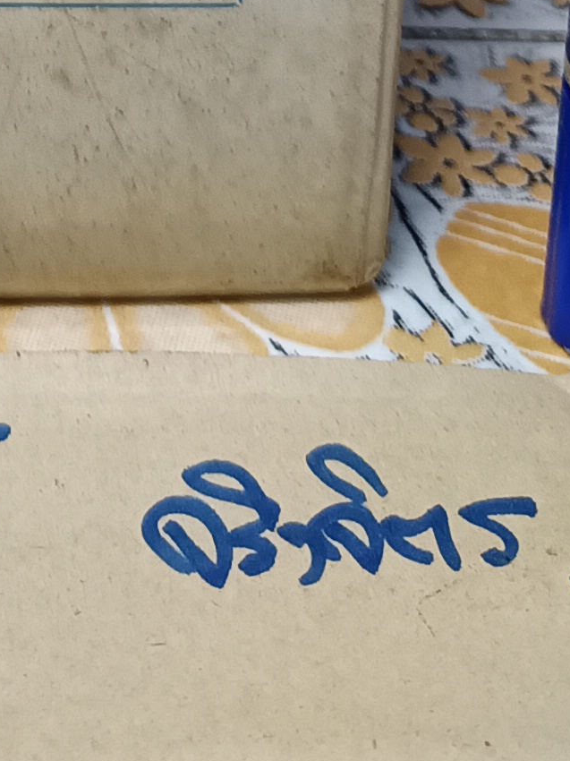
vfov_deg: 14.5
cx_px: -317
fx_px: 2482
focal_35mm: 113
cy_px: -751
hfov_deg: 12.4
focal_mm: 5.31
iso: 957
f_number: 1.7
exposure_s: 1/25
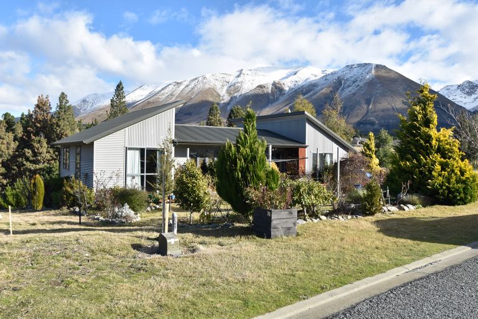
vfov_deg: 43.6
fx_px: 398
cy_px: 160
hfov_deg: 61.9
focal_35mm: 30
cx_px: 239
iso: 200
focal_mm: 20
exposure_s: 1/320
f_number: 9
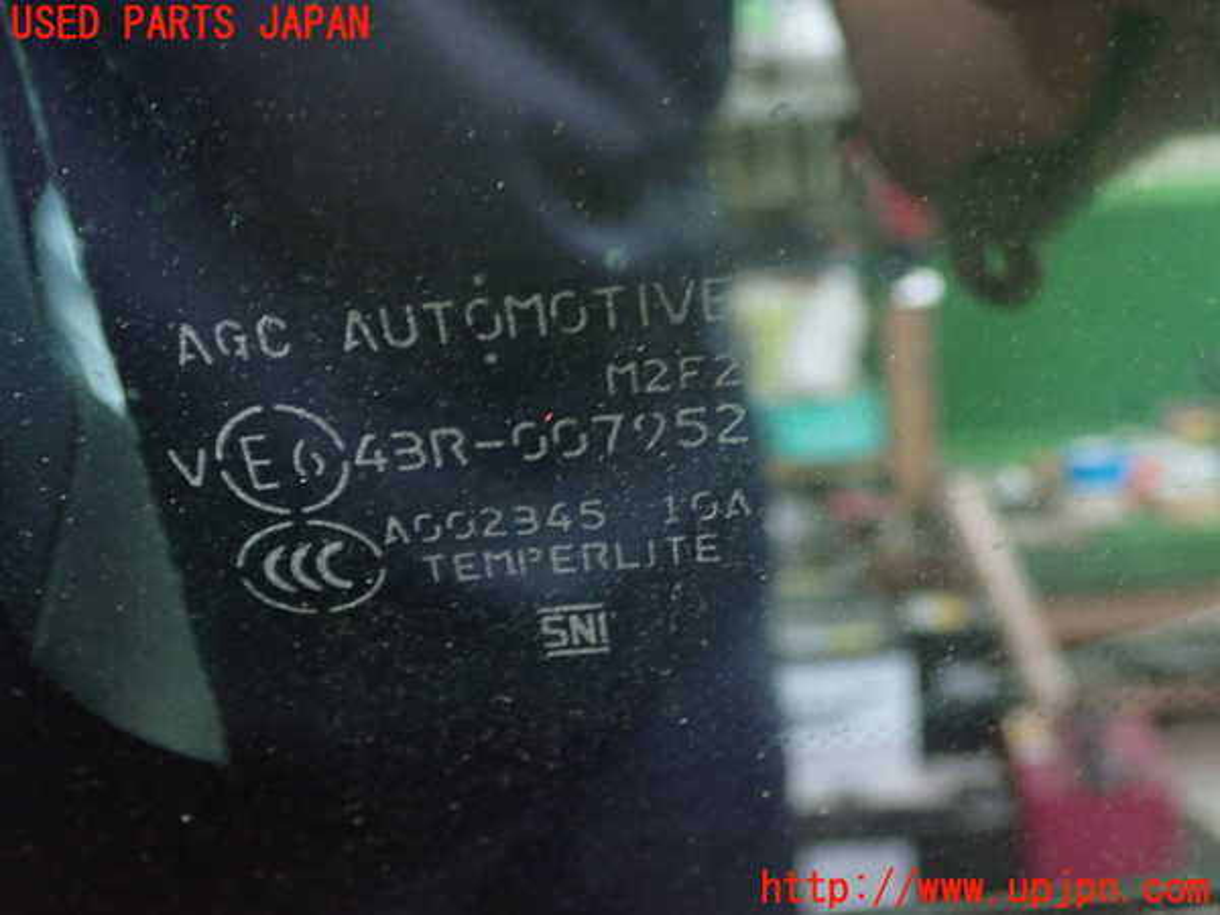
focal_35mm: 43
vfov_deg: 33.6
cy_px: 458
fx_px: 1515
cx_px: 610
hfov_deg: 43.9
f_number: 2.9
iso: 800
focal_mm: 7.86
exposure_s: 1/13
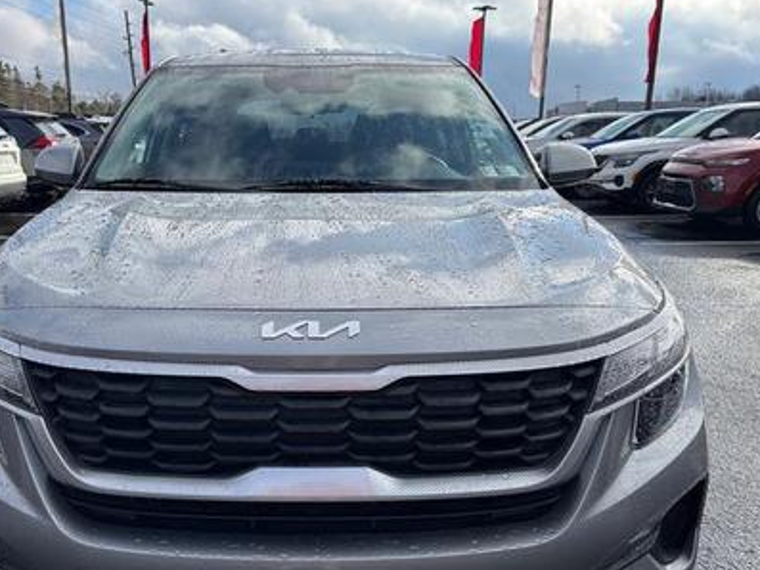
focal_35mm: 33
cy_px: 339
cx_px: 306
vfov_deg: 42.8
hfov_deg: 55.0
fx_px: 725
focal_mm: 5.96
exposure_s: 1/2513
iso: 50
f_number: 1.6
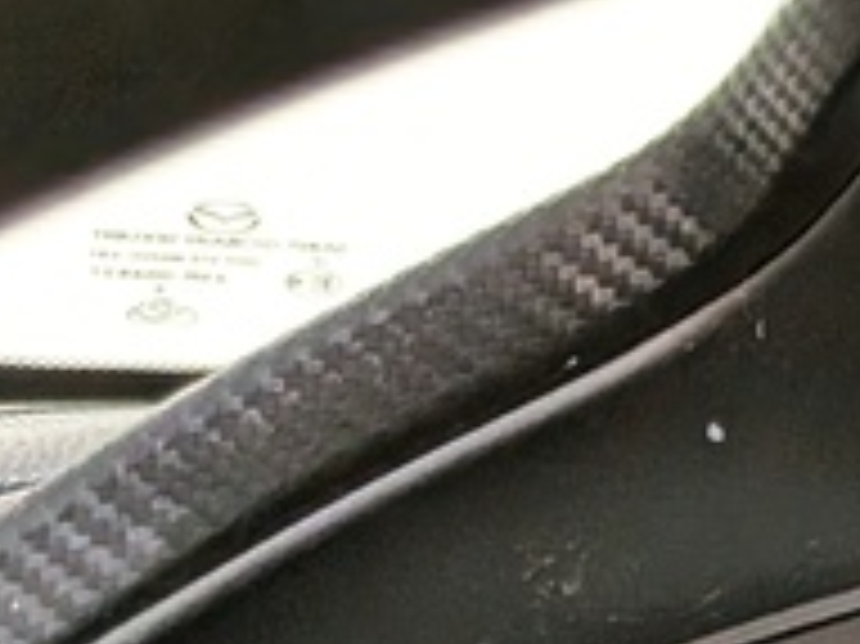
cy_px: 1216
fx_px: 3203
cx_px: 2035
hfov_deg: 12.3
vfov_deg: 10.7
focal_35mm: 129
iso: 419
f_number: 1.7
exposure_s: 1/100
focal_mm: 4.53
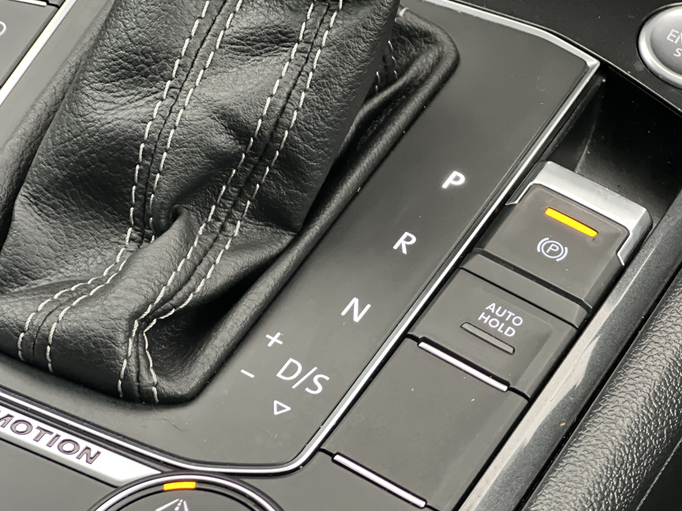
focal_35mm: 101
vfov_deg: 14.6
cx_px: 422
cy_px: 299
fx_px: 1990
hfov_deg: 19.4
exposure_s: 1/15
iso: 500
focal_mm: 9
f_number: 2.8
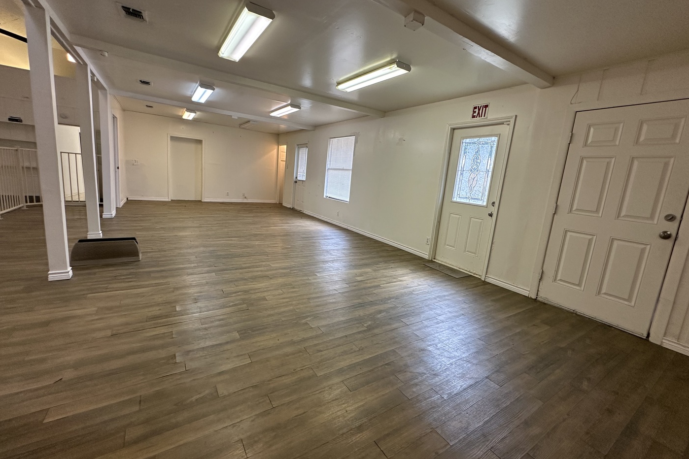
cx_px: 354
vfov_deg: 77.3
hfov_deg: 100.4
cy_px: 226
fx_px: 287
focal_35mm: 15
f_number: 2.2
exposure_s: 1/120
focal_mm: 2.22
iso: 160
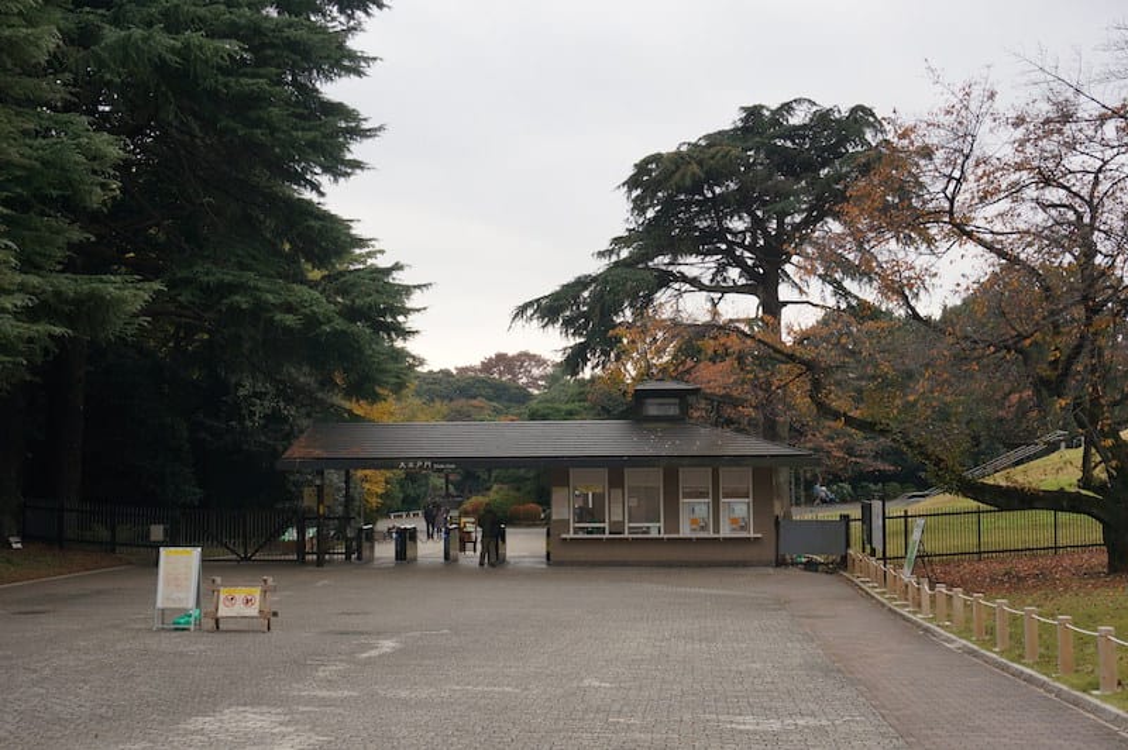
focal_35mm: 42
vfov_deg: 31.8
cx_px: 564
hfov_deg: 46.4
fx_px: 1315
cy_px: 375
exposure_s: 1/100
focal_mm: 28
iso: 100
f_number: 6.3
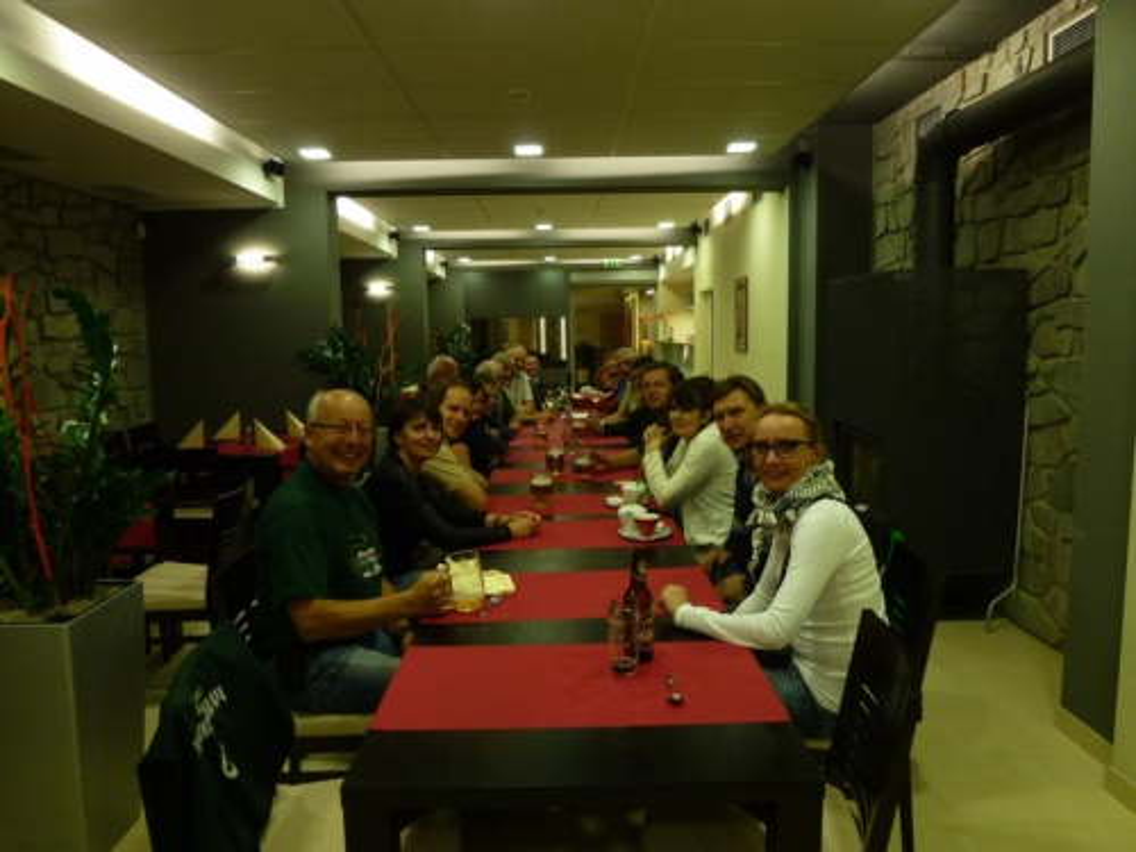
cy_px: 426
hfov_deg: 71.6
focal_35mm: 24
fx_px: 788
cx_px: 568
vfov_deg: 56.8
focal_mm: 4.3
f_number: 3.3
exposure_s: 1/30
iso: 200
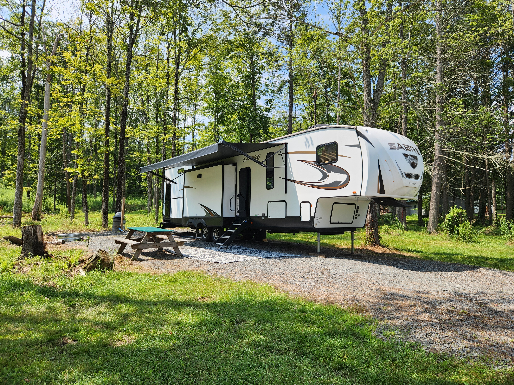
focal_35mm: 23
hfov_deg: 73.9
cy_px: 192
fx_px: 342
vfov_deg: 58.9
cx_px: 257
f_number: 1.8
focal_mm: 5.4
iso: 20
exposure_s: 1/937
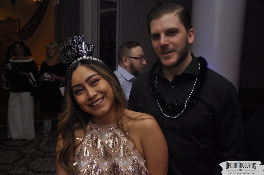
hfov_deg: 49.6
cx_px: 132
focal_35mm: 39
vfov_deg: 34.1
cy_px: 88
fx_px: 286
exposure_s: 1/60
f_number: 5
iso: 400
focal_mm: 26
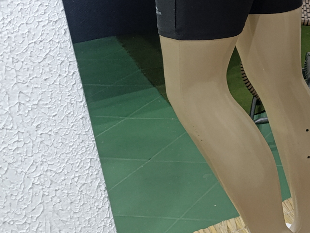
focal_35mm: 72
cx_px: 478
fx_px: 646
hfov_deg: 21.9
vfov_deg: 20.2
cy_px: 33
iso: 1000
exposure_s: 1/30
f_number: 1.6
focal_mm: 6.14
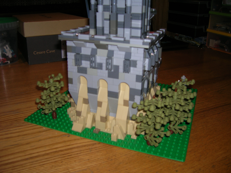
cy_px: 86
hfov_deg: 54.0
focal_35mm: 34
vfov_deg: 41.8
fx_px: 227
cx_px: 116
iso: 50
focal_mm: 5.7
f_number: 2.9
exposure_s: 1/60.1
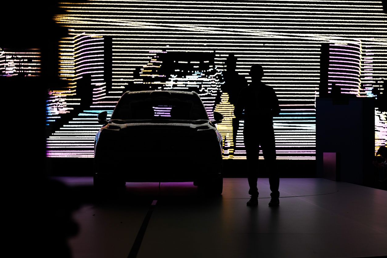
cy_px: 128
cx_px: 193
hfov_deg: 28.5
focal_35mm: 71
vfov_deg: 19.2
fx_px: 763
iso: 800
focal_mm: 70
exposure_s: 1/125
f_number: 4
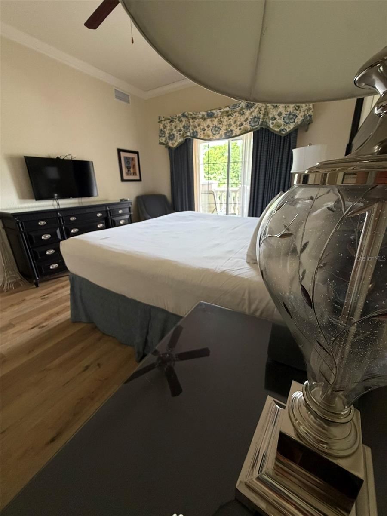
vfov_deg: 102.1
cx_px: 194
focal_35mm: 14
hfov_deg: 85.7
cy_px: 258
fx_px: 209
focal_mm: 2.22
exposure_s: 1/83
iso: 320
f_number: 2.2
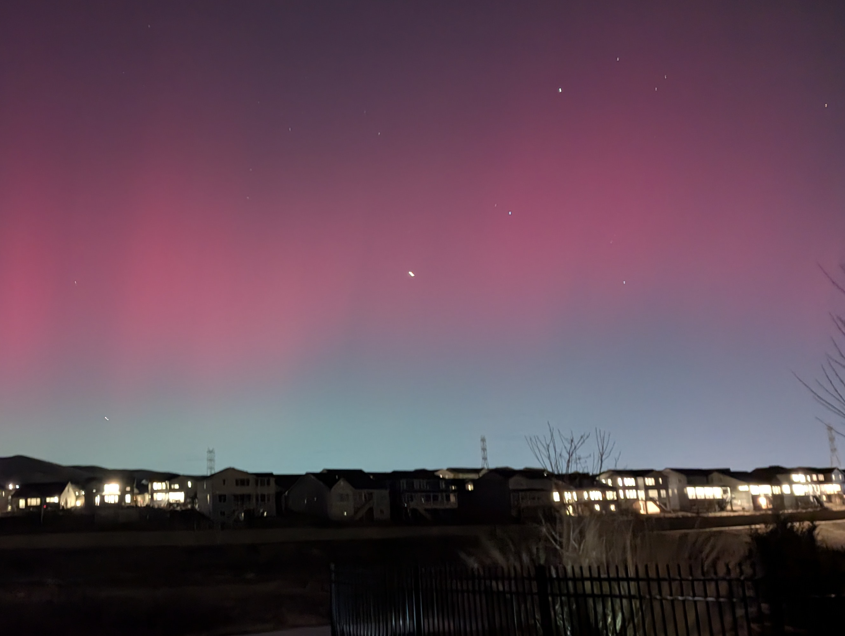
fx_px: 905
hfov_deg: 49.1
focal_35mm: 37
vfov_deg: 38.8
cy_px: 317
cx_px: 272
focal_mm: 6.81
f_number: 1.85
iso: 2031
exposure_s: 1/3.01
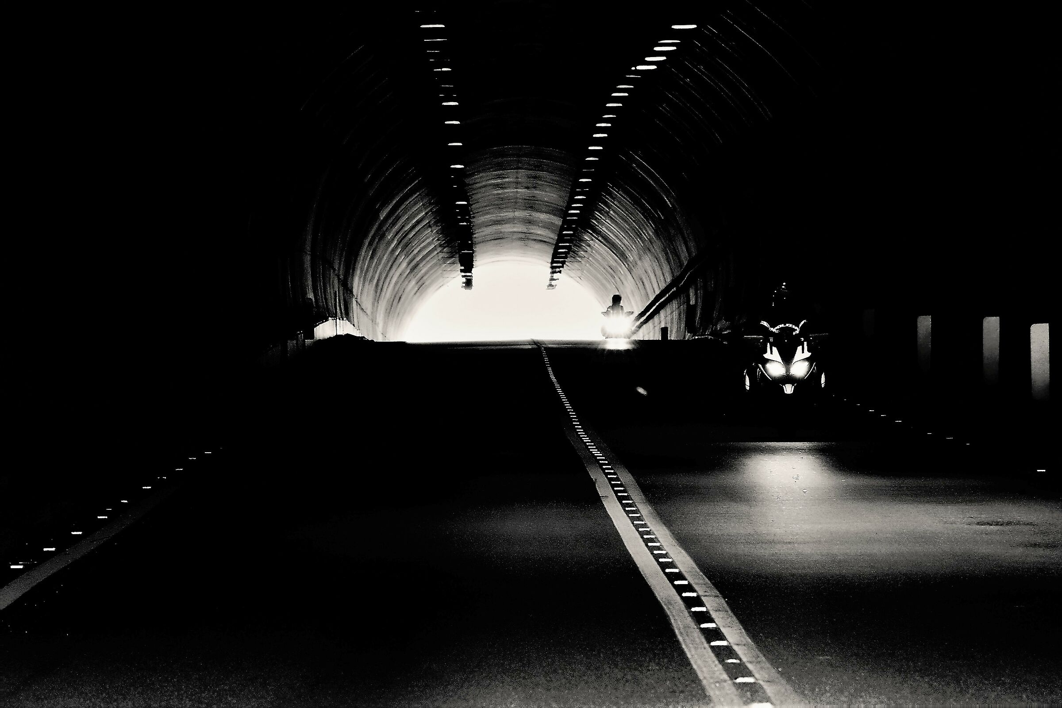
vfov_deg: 6.5
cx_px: 531
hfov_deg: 9.8
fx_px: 6195
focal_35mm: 210
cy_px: 354
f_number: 5.6
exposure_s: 1/200
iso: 500
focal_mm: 140
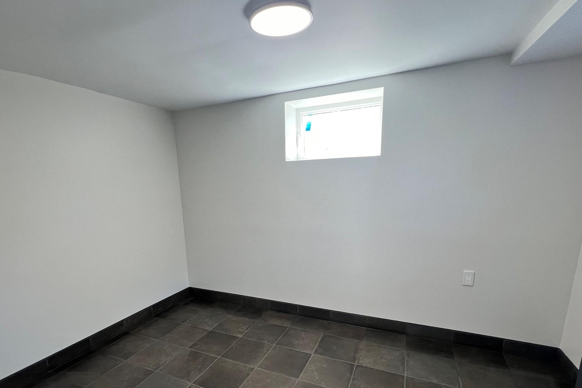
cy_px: 244
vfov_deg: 69.2
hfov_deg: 93.1
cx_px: 266
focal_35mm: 17
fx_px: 275
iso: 125
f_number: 1.8
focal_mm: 1.57
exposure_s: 1/120
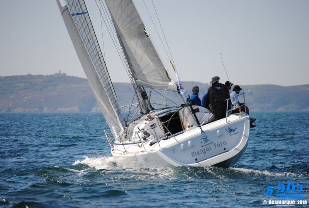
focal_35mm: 240
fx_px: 2064
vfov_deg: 5.8
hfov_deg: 8.6
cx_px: 154
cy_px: 104
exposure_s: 1/1000
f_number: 5.3
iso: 200
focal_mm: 160
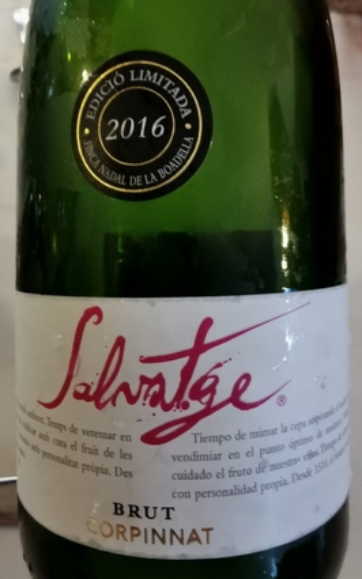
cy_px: 287
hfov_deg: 44.4
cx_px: 156
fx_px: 442
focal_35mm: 28
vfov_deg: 66.5
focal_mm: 2.26
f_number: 2.2
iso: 1000
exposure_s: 1/16.7
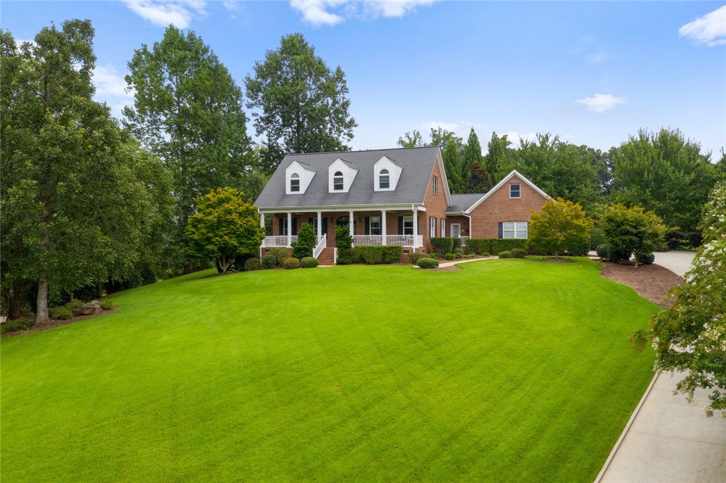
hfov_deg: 65.5
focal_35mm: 28
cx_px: 363
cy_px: 242
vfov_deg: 46.3
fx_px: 564
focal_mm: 10.26
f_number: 6.3
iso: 100
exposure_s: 1/30
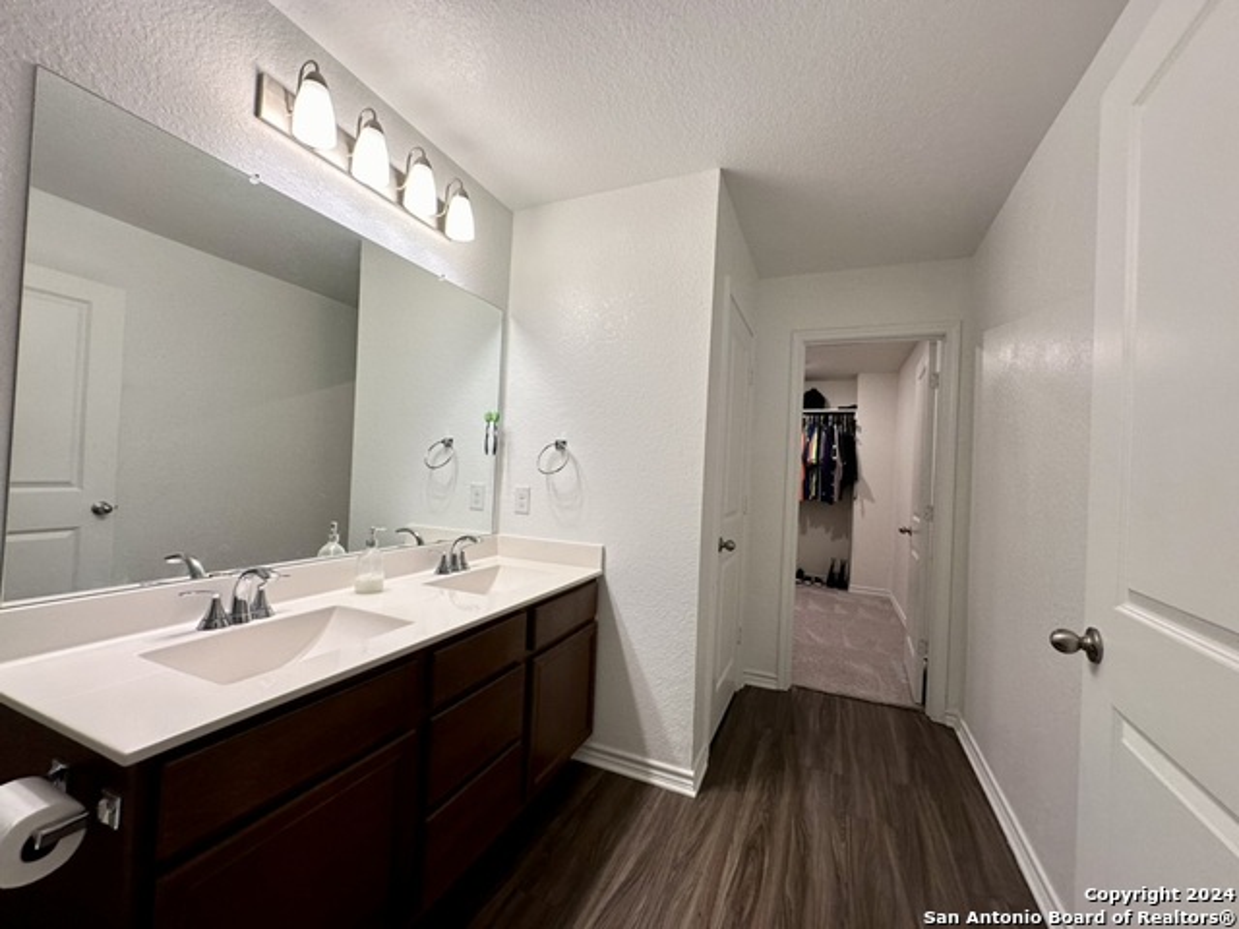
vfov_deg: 85.7
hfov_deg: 102.1
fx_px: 501
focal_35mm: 14
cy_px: 464
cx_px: 620
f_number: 2.2
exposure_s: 1/120
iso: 125
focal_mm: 2.22
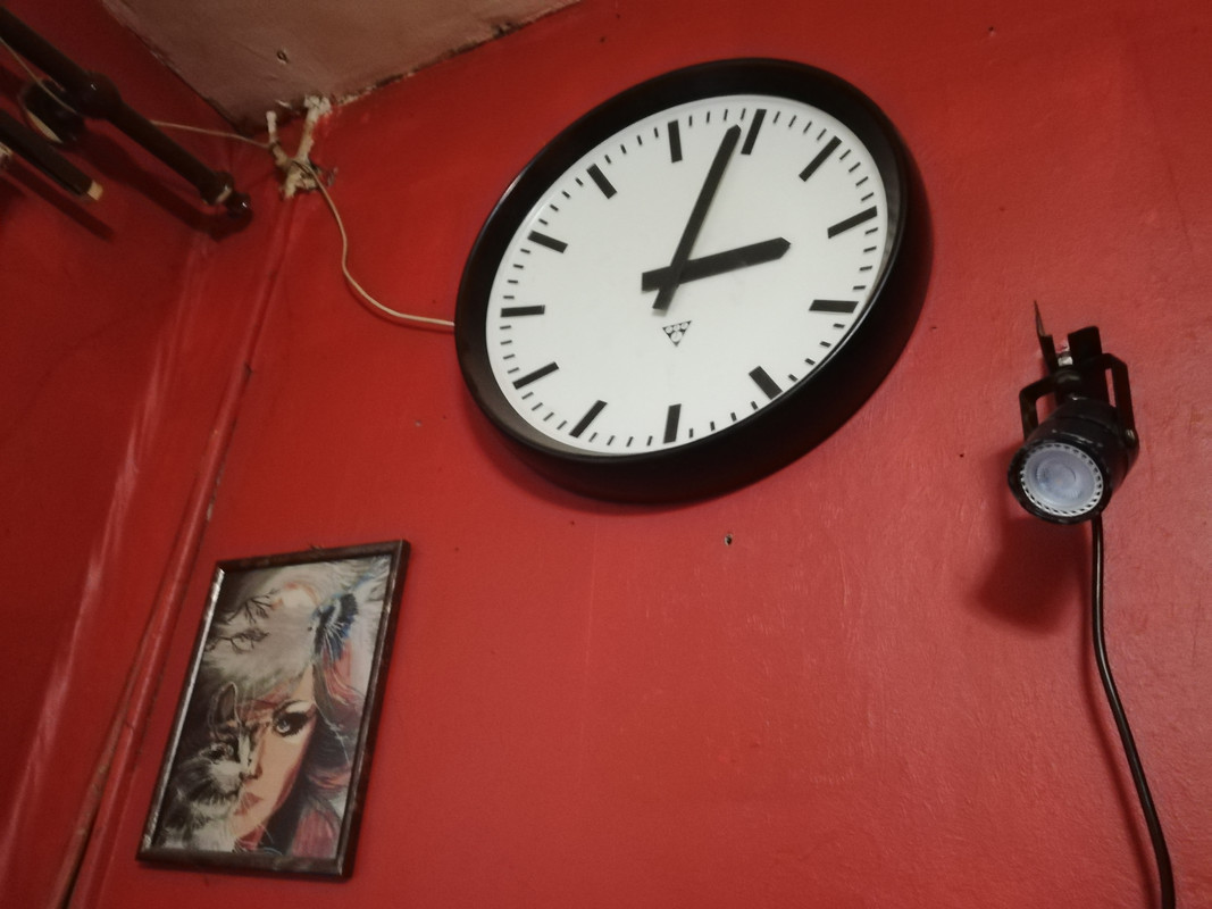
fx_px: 910
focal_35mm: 26
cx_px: 606
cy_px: 454
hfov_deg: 67.3
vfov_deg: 53.1
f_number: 2.2
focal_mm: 3.81
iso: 1000
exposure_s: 1/16.7
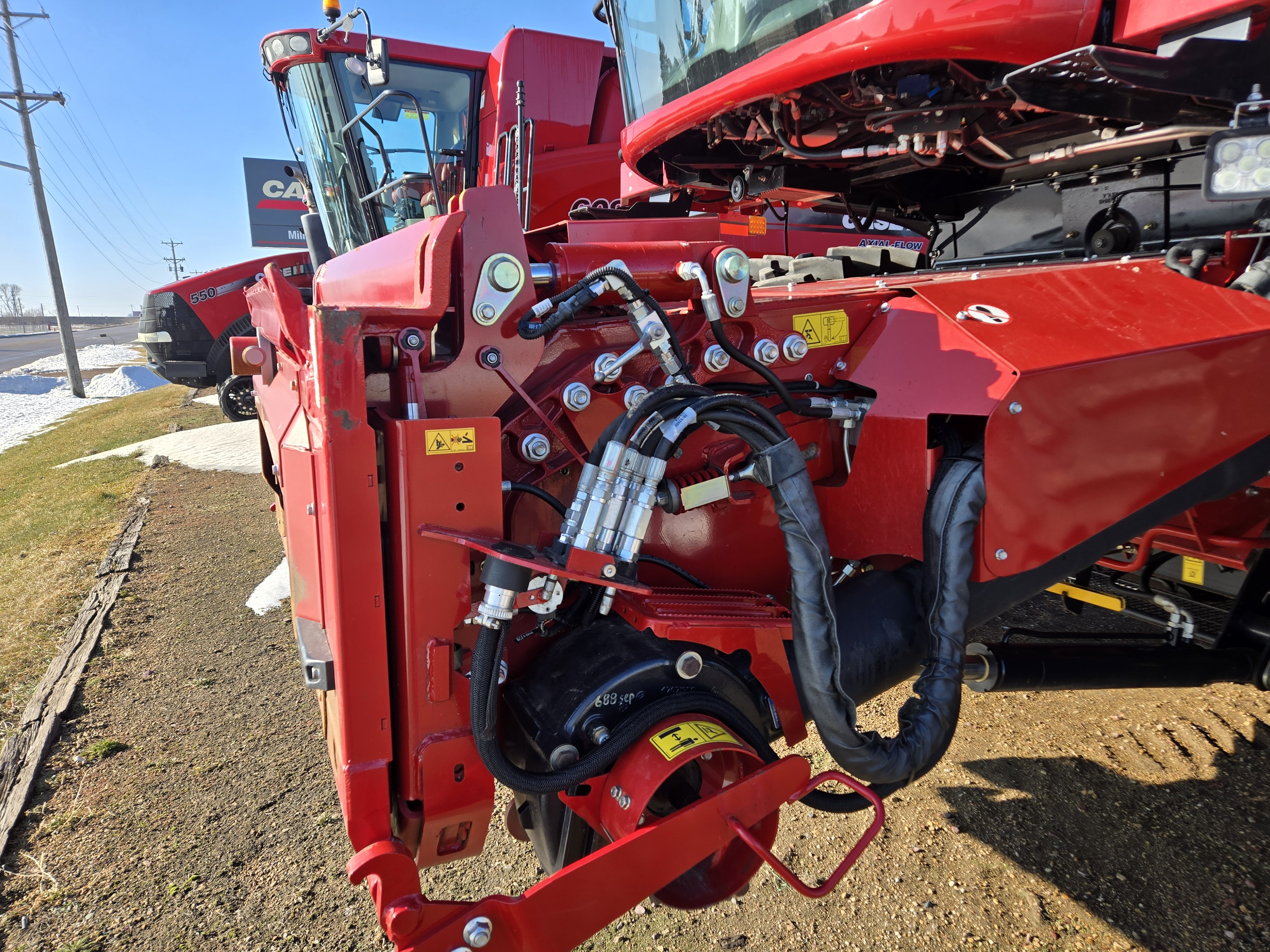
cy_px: 490
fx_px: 881
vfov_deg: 56.8
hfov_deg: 71.6
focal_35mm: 24
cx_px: 662
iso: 25
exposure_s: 1/781
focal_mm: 5.4
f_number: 1.8
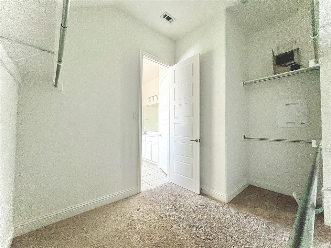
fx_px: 124
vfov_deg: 89.9
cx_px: 166
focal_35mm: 13
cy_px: 124
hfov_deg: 106.2
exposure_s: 1/91
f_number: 1.8
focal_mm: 1.57
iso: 250
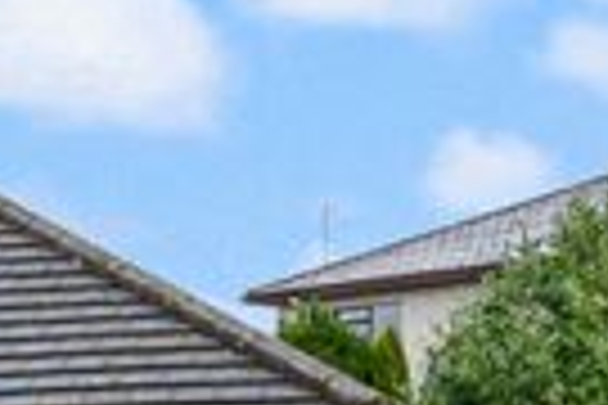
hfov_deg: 22.2
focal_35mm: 80
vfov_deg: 16.7
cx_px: -221
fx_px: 1351
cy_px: 414
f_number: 9
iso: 500
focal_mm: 10
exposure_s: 1/6
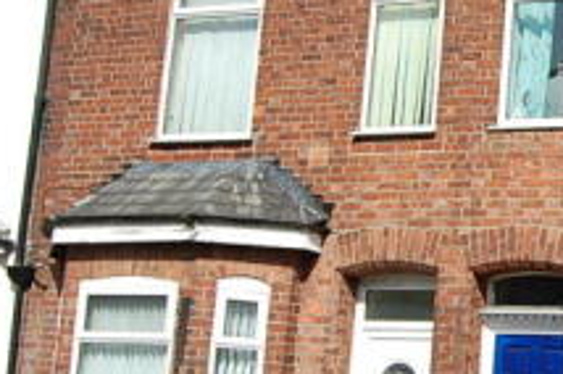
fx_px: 1437
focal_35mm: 92
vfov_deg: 14.8
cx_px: 679
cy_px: 213
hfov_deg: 20.7
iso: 200
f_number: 10
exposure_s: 1/400
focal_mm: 20
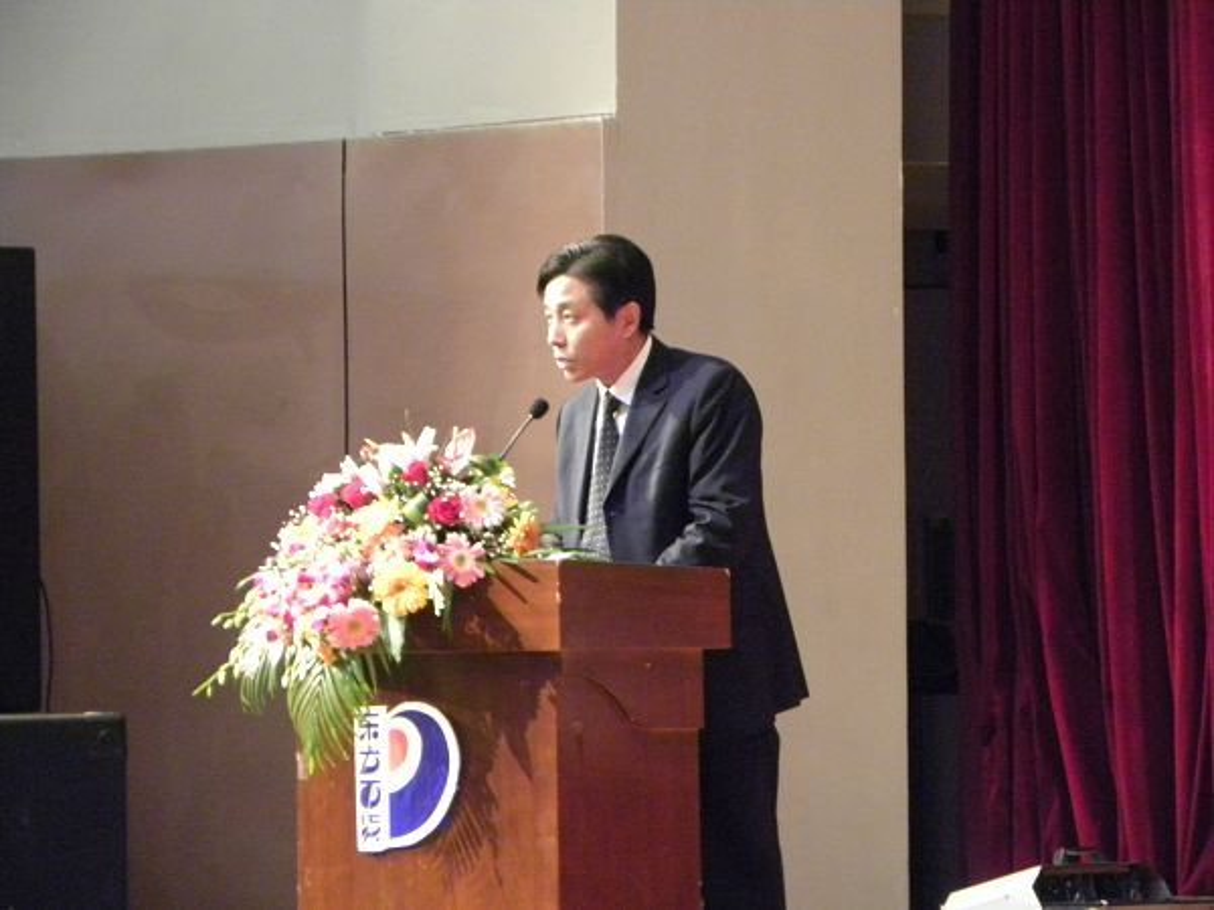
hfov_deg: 9.3
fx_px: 7435
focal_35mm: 212
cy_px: 455
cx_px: 607
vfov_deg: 7.0
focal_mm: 37.7
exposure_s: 1/6.2
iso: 800
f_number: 4.5
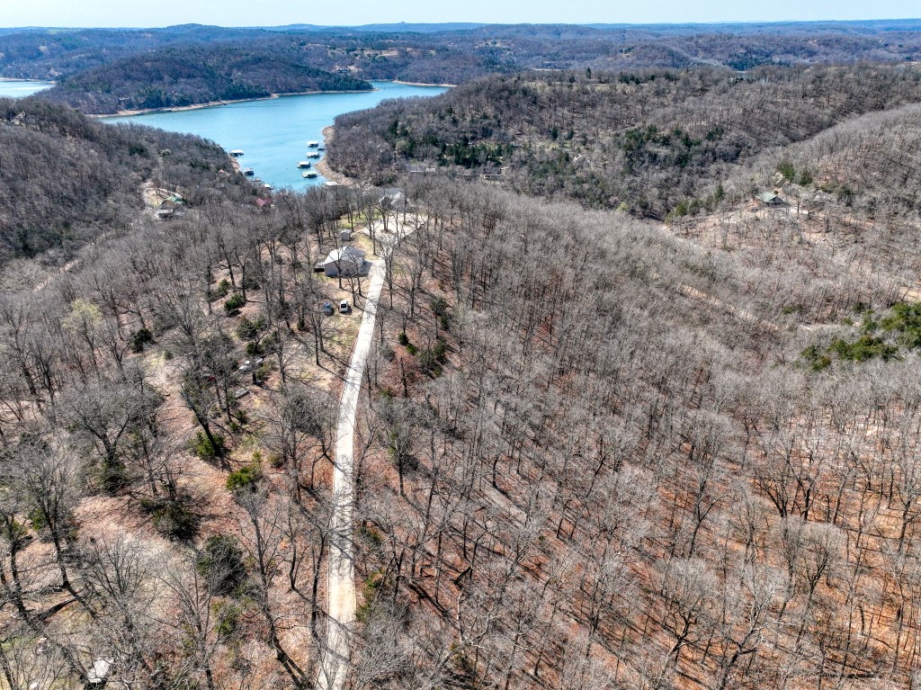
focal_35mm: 24
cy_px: 345
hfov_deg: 71.6
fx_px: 638
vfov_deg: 56.8
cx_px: 460
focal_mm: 12.3
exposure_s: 1/4000
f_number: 2.8
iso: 210
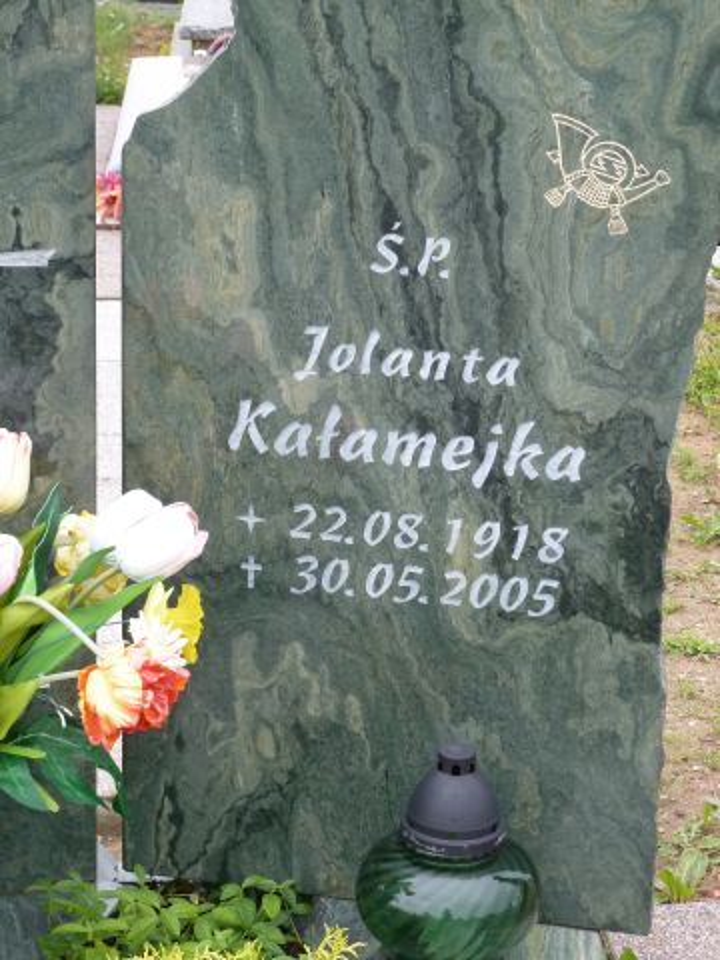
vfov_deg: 23.6
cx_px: 360
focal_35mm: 83
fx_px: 2302
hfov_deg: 17.8
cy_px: 480
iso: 200
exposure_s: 1/80
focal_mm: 13.7
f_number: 4.2
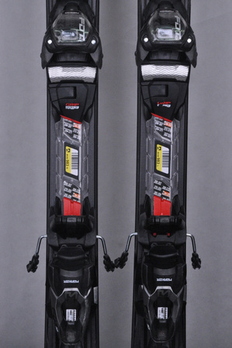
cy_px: 174
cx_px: 116
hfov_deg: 11.4
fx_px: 1163
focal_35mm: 120
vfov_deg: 17.1
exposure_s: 1/125
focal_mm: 80
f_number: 11
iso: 3200
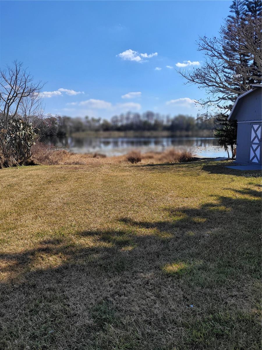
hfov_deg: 53.1
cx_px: 131
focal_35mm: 26
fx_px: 262
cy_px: 175
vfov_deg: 67.3
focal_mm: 5.4
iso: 40
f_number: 1.8
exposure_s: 1/2378
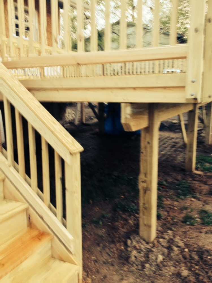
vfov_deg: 52.6
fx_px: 286
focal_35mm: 35
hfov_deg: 40.7
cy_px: 142
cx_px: 106
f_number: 2.4
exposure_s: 1/20
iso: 125
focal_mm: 4.28
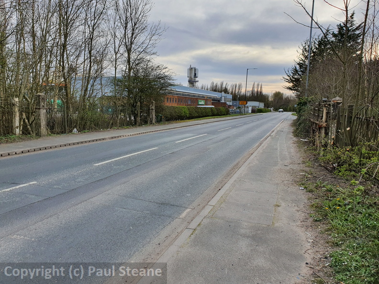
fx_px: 285
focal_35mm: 26
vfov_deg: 53.1
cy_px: 142
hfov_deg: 67.3
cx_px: 190
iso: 50
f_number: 2.4
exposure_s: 1/640
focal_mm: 4.32
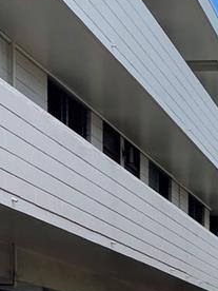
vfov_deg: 15.8
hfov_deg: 12.8
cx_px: 255
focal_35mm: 113
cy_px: 457
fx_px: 949
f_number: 1.6
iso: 32
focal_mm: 4.2
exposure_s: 1/1825
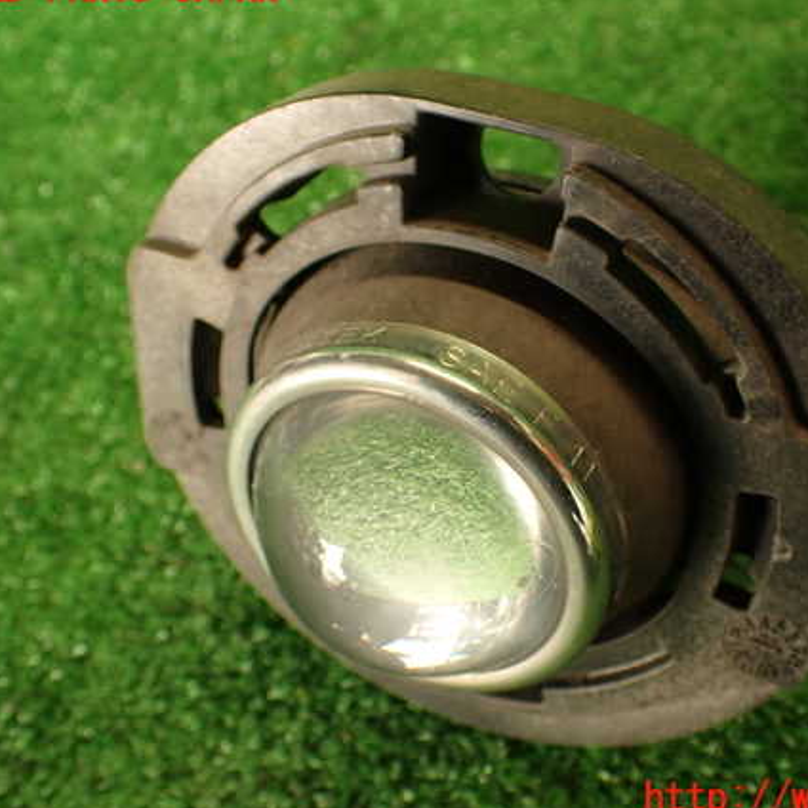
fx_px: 1056
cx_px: 503
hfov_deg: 41.6
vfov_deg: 41.9
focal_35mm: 40
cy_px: 394
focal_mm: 5.79
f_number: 2.4
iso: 200
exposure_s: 1/50
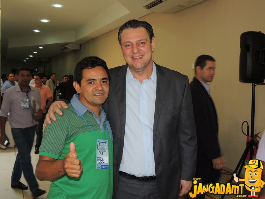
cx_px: 132
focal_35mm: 40
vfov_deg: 36.0
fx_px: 306
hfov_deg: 46.8
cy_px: 100
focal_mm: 7.1
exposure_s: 1/30
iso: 200
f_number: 3.3
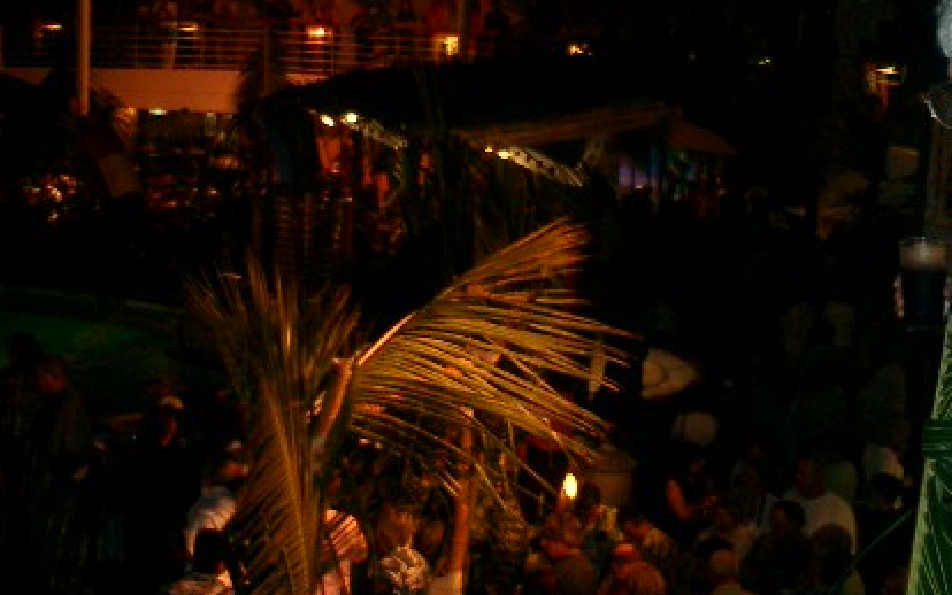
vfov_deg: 22.0
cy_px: 349
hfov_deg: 34.5
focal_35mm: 59
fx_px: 1531
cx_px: 536
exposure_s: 1/30
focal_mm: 7.5
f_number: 3.2
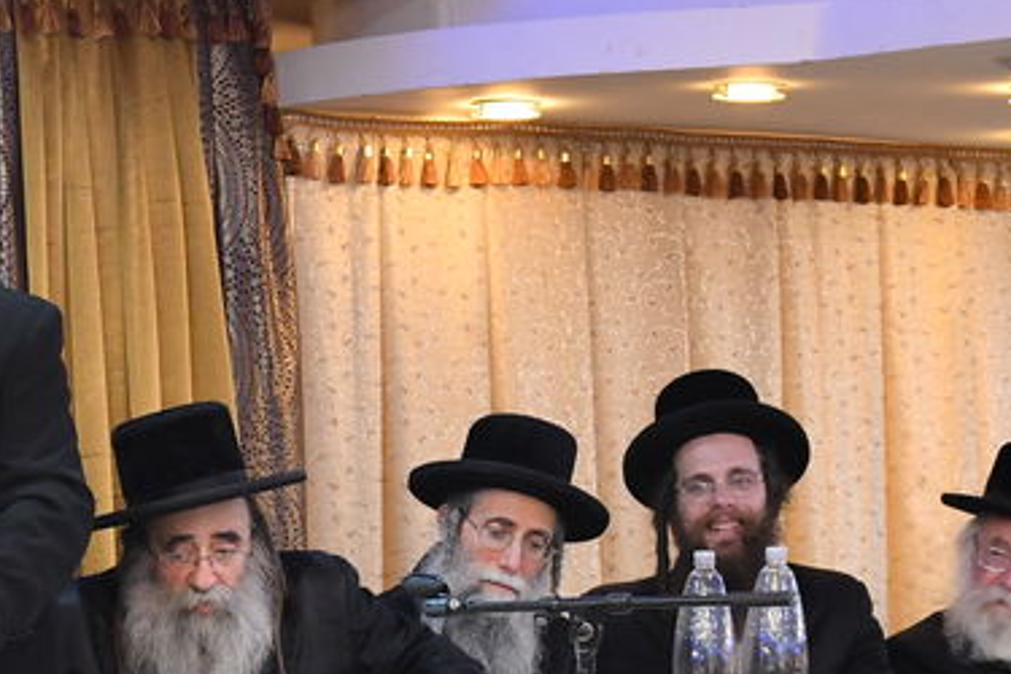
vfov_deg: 7.1
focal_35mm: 194
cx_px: -793
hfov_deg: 10.0
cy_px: 683
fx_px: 5448
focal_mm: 52
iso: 1600
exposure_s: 1/100
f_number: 6.3
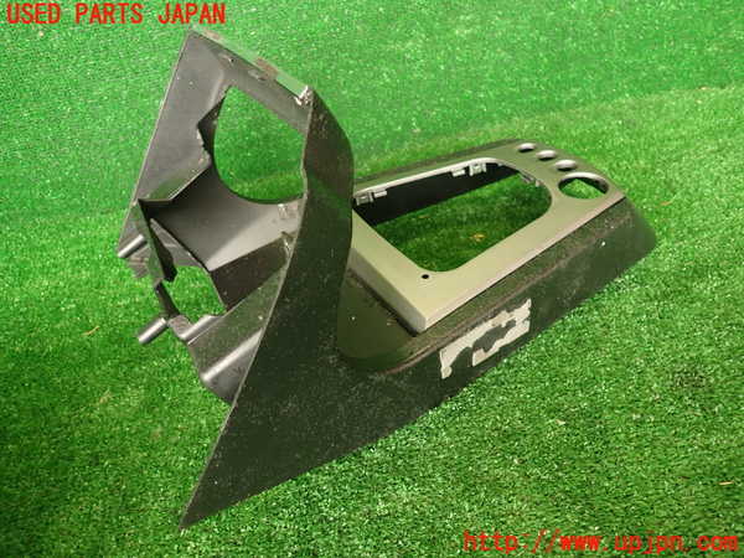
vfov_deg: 54.9
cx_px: 372
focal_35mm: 25
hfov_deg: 69.4
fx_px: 537
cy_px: 279
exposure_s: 1/50
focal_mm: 4.5
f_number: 2
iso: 200
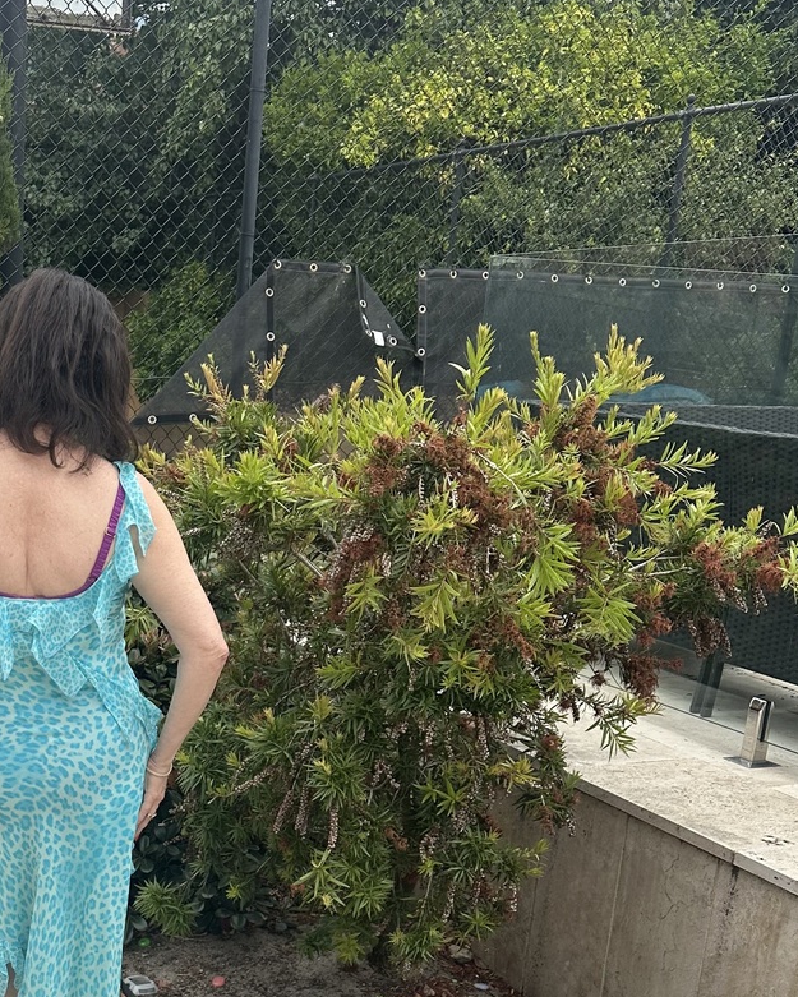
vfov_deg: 37.2
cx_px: 110
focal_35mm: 48
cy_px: 821
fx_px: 1417
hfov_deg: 30.3
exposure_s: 1/4184
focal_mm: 6.86
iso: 80
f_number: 1.78
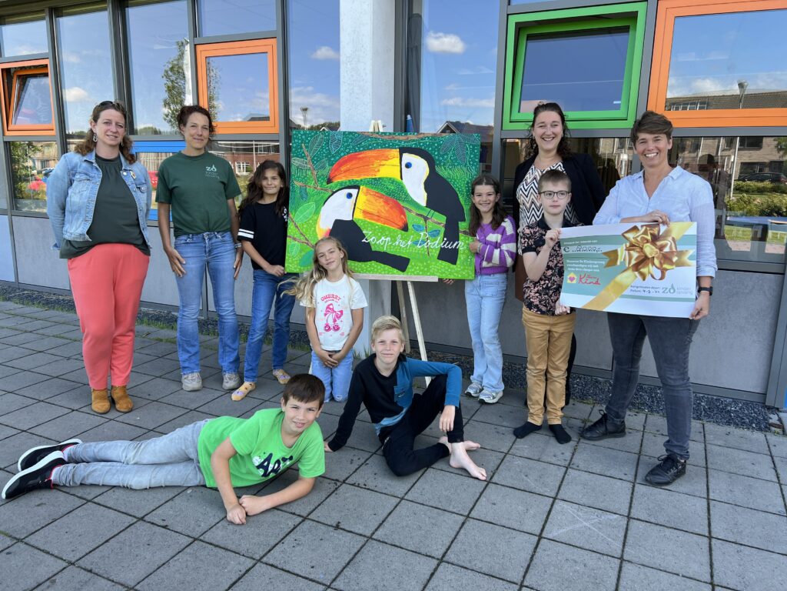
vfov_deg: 53.1
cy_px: 296
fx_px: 591
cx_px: 394
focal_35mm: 26
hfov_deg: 67.3
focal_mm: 5.7
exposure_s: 1/486
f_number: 1.5
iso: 50
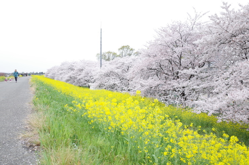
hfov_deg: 65.6
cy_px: 82
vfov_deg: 46.2
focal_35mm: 28
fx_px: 193
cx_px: 124
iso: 100
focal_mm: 18.3
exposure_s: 1/50
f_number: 3.5
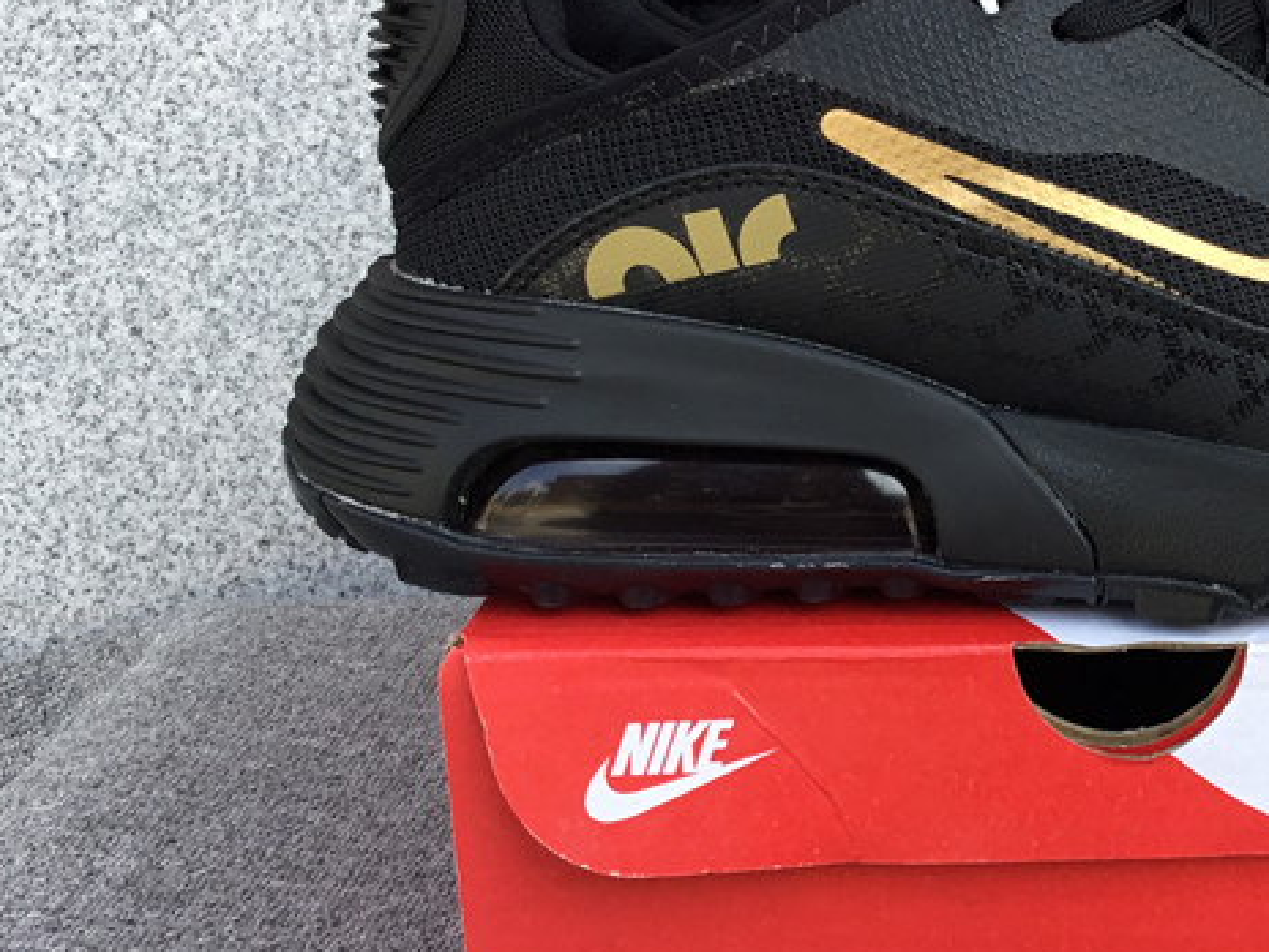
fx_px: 2200
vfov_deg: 24.4
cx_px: 1113
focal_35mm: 60
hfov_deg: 30.9
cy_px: 471
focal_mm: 3.3
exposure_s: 1/175
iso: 25
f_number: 2.4
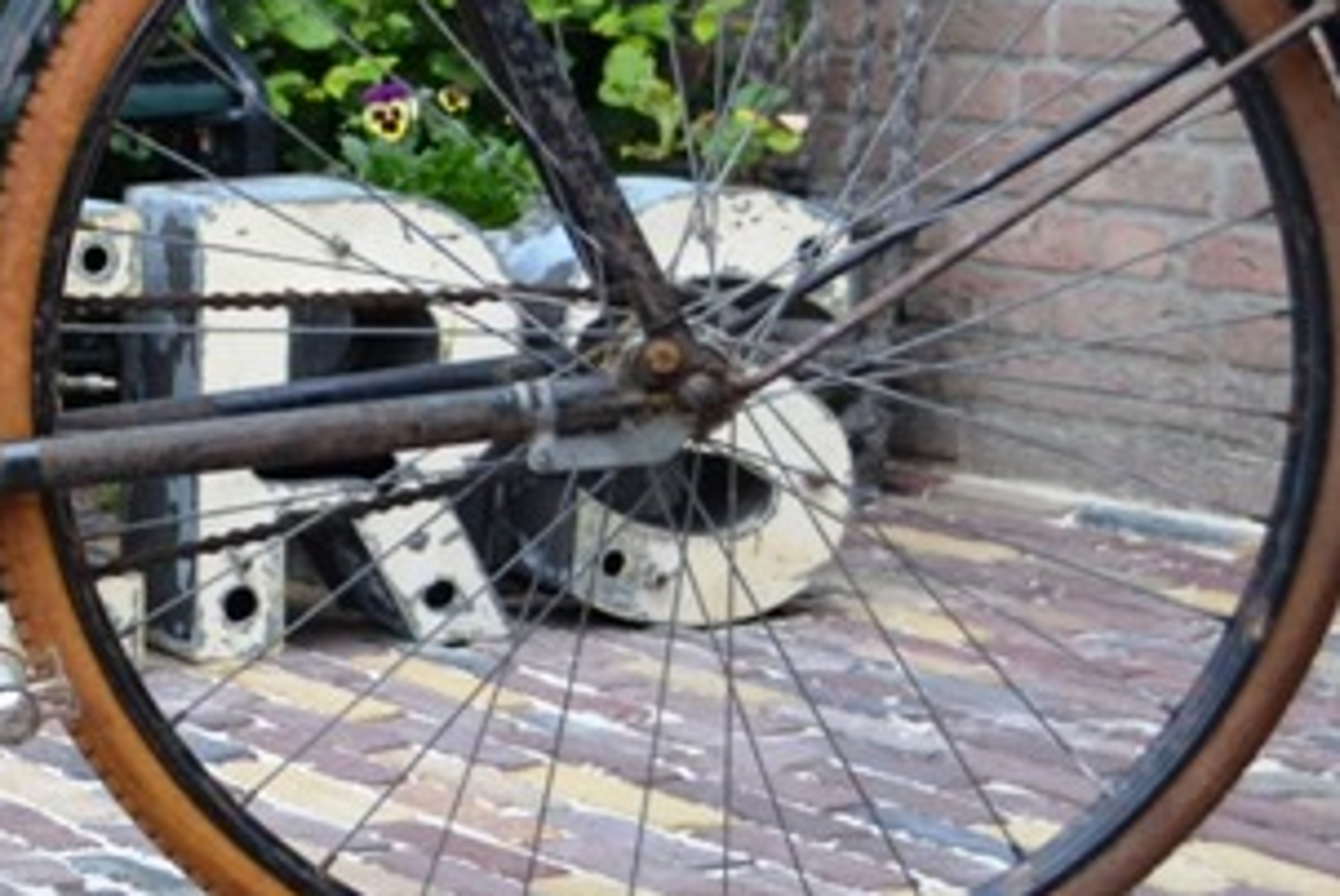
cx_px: -572
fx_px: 4545
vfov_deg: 11.2
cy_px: 144
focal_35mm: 122
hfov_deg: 15.6
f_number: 4
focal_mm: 24
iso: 400
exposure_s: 1/60
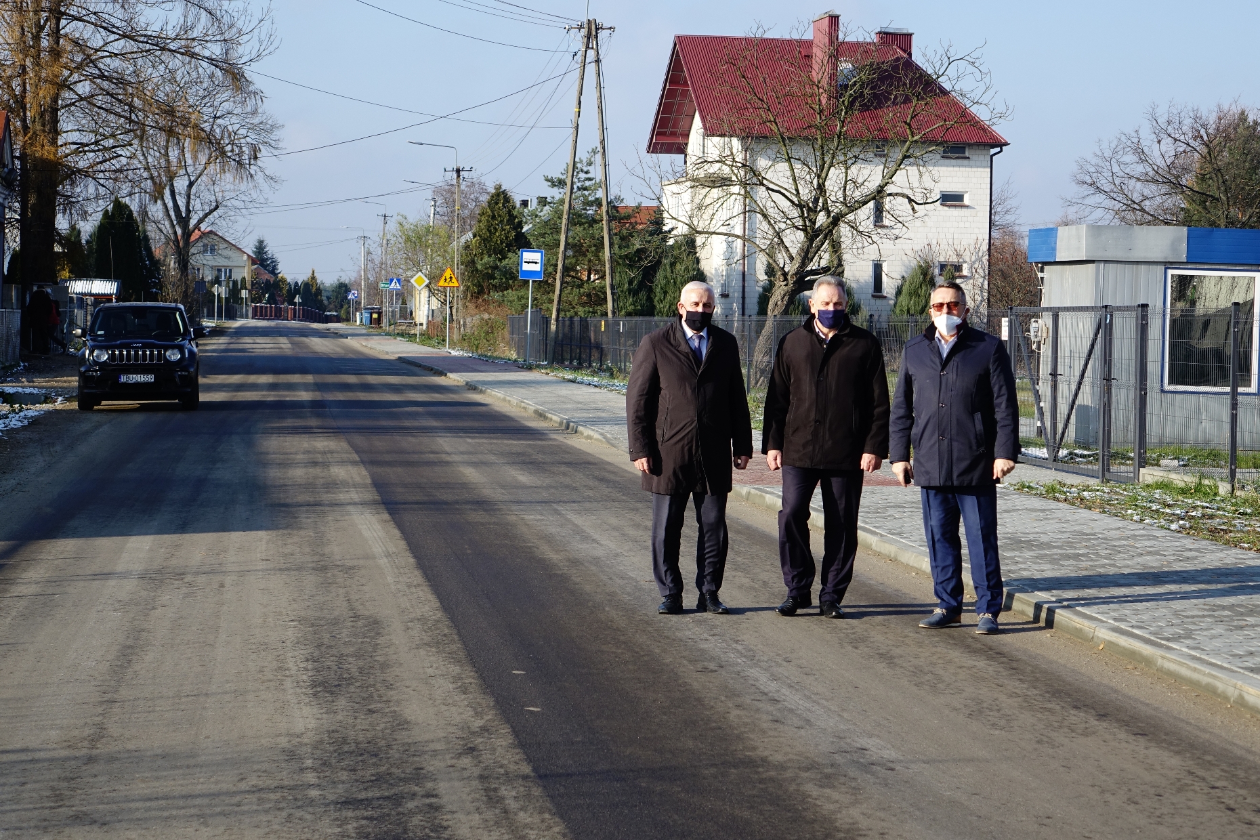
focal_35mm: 79
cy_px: 420
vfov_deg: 17.3
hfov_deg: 25.7
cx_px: 630
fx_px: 2765
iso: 125
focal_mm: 28.93
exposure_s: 1/500
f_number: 4
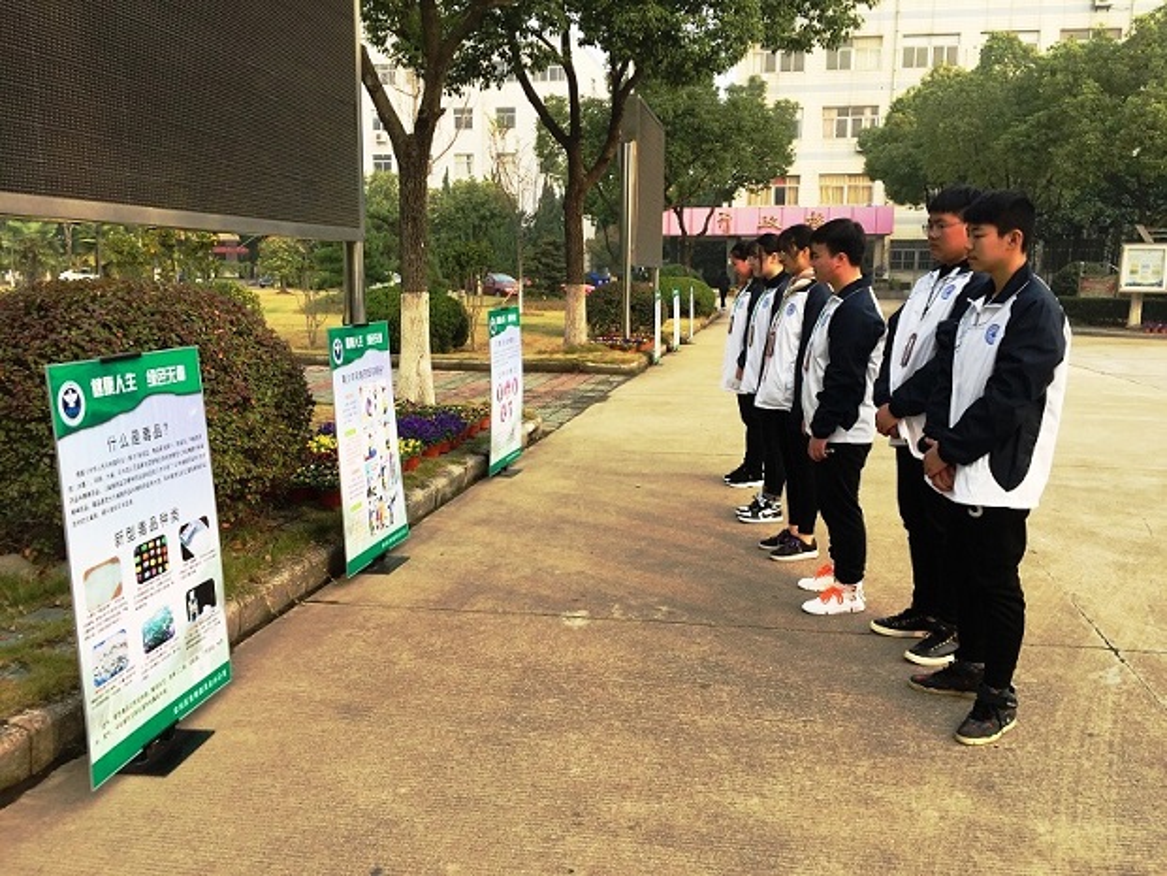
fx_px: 978
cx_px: 584
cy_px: 438
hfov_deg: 61.7
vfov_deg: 48.2
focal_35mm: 29
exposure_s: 1/434
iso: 32
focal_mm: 4.15
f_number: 2.2
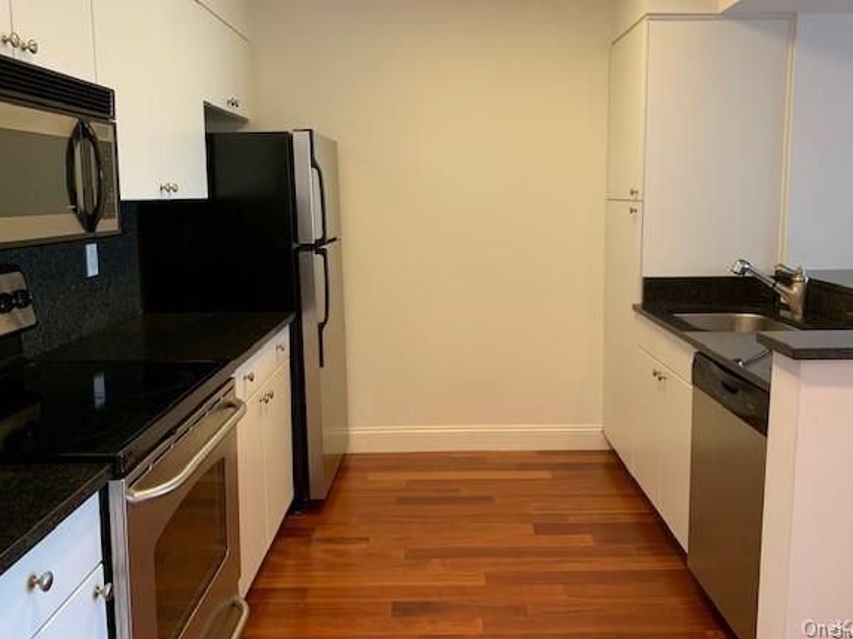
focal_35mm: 29
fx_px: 714
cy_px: 285
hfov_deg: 61.6
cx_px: 450
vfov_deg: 48.1
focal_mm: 4.25
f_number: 1.8
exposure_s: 1/60
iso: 200
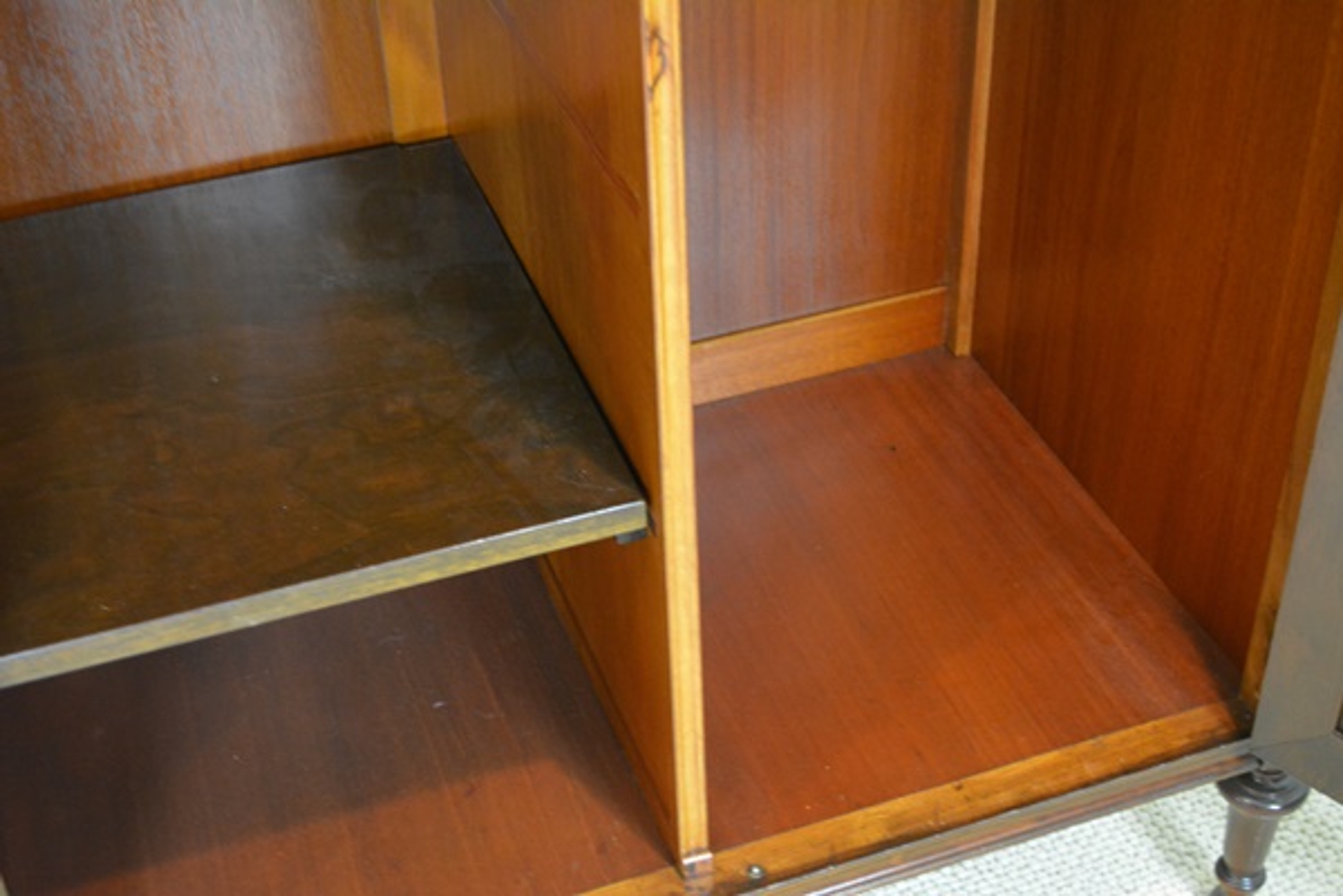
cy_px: 448
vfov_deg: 25.8
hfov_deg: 37.9
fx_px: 1958
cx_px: 672
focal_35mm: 52
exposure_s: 1/15
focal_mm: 35
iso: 3200
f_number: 5
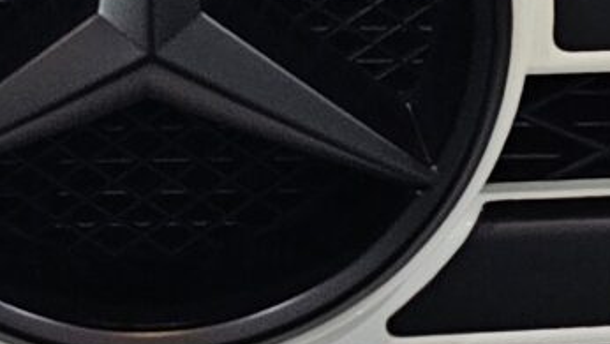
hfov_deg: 15.3
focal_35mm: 139
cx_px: 71
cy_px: -252
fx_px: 2249
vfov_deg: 8.4
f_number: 1.7
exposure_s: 1/359
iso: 320
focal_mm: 6.3
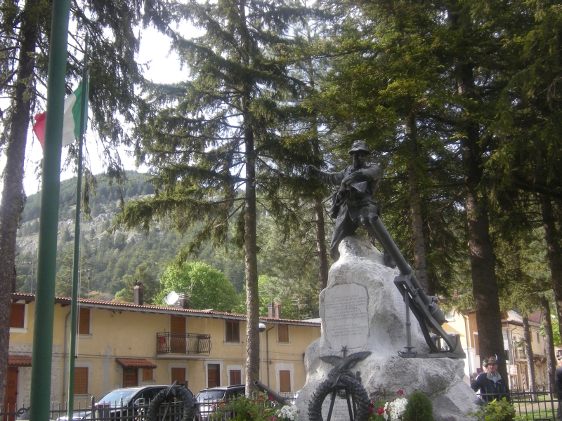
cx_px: 281
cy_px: 210
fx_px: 731
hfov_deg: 42.1
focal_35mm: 45
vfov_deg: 32.2
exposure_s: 1/180
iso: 64
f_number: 3.5
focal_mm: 7.5
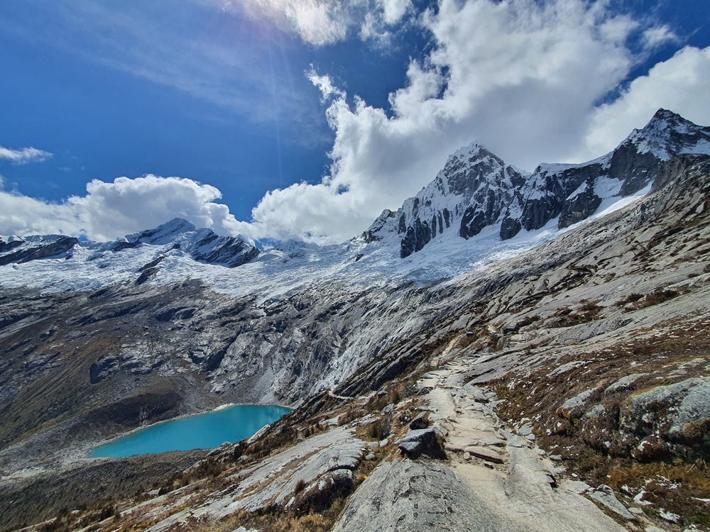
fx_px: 267
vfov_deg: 89.9
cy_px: 266
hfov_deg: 106.2
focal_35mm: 13
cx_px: 355
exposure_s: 1/2696
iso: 50
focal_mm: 1.8
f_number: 2.2
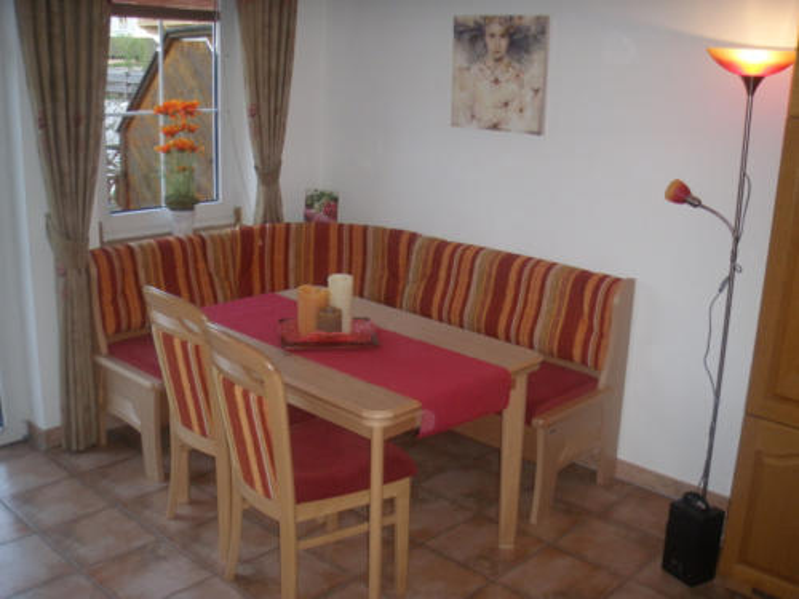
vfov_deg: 37.7
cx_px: 400
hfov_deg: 49.0
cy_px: 300
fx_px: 877
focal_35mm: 38
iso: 250
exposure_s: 1/30
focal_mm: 6.7
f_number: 3.5
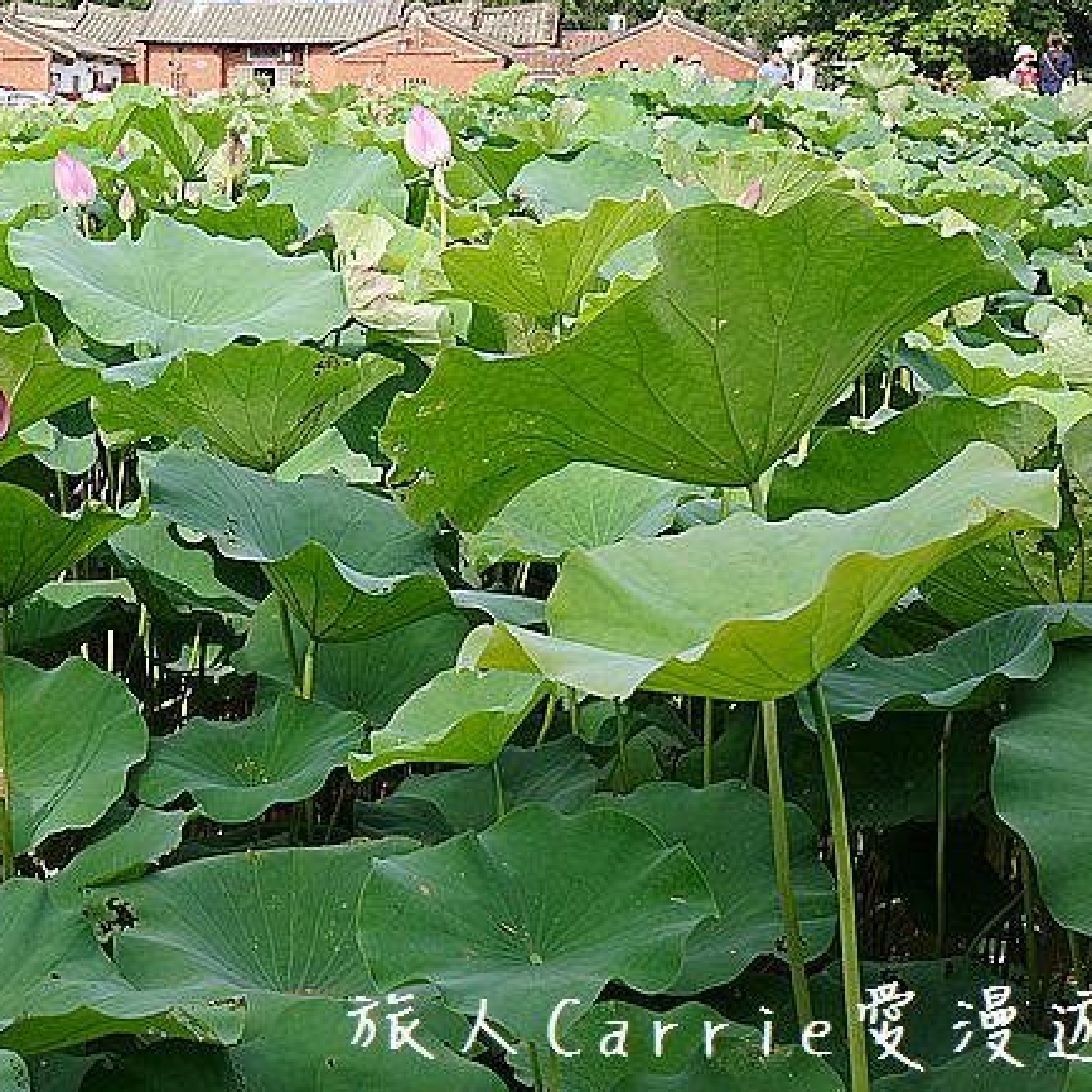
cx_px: 204
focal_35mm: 66
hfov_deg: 25.6
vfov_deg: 26.1
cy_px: 475
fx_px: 2356
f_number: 4
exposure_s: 1/320
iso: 100
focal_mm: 15.45
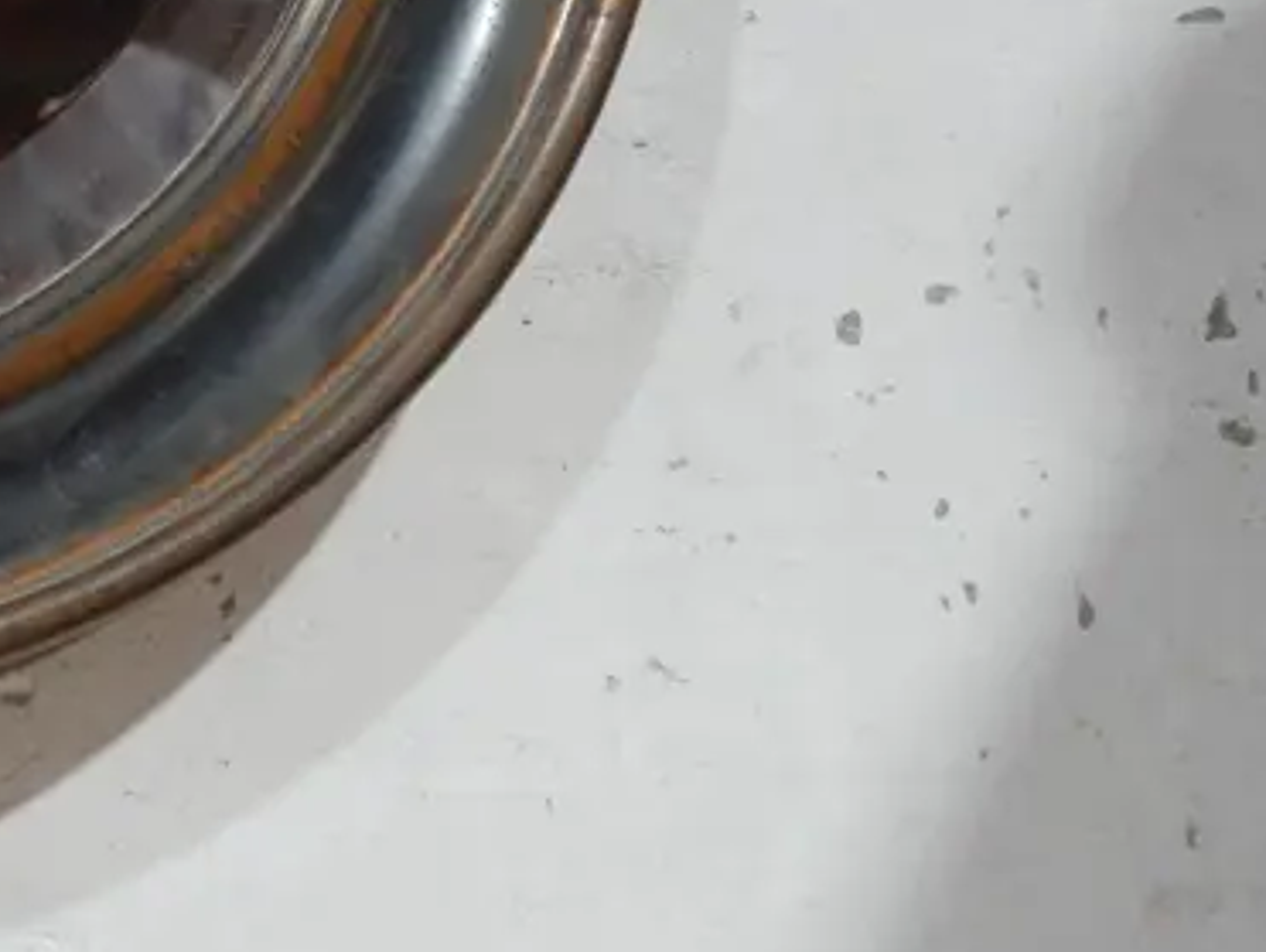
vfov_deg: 10.5
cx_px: -273
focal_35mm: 138
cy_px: -292
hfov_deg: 13.8
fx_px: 5052
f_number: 5.3
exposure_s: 1/60
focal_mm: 25
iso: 1000
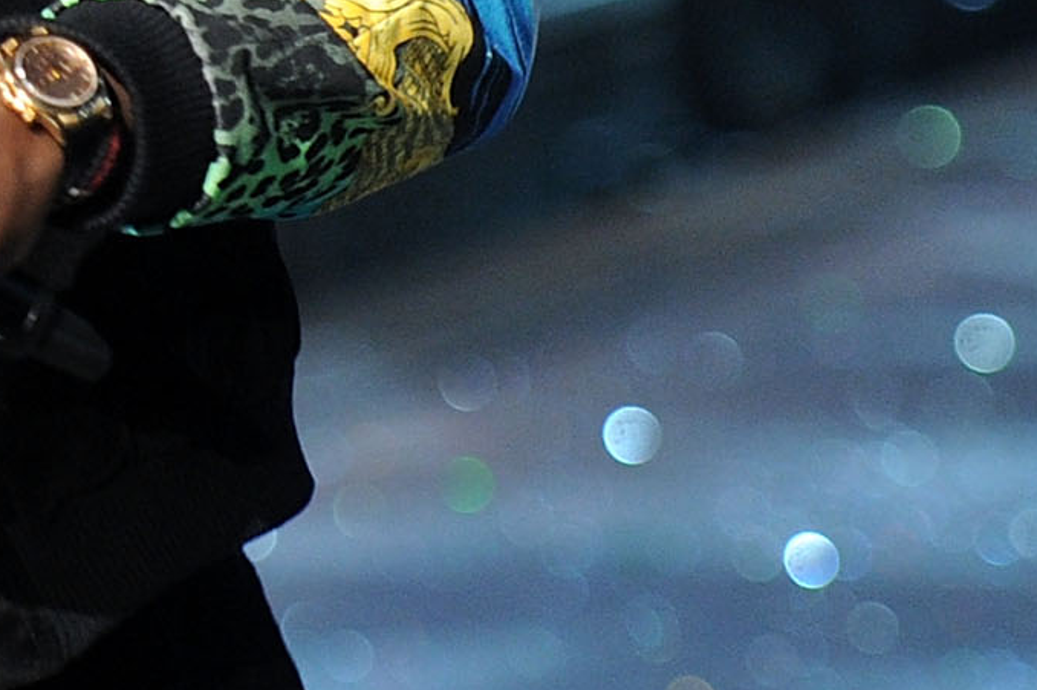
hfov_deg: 3.9
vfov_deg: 2.6
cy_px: -312
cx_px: -664
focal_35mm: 531
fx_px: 15284
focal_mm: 120
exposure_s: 1/250
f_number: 2.8
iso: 2000
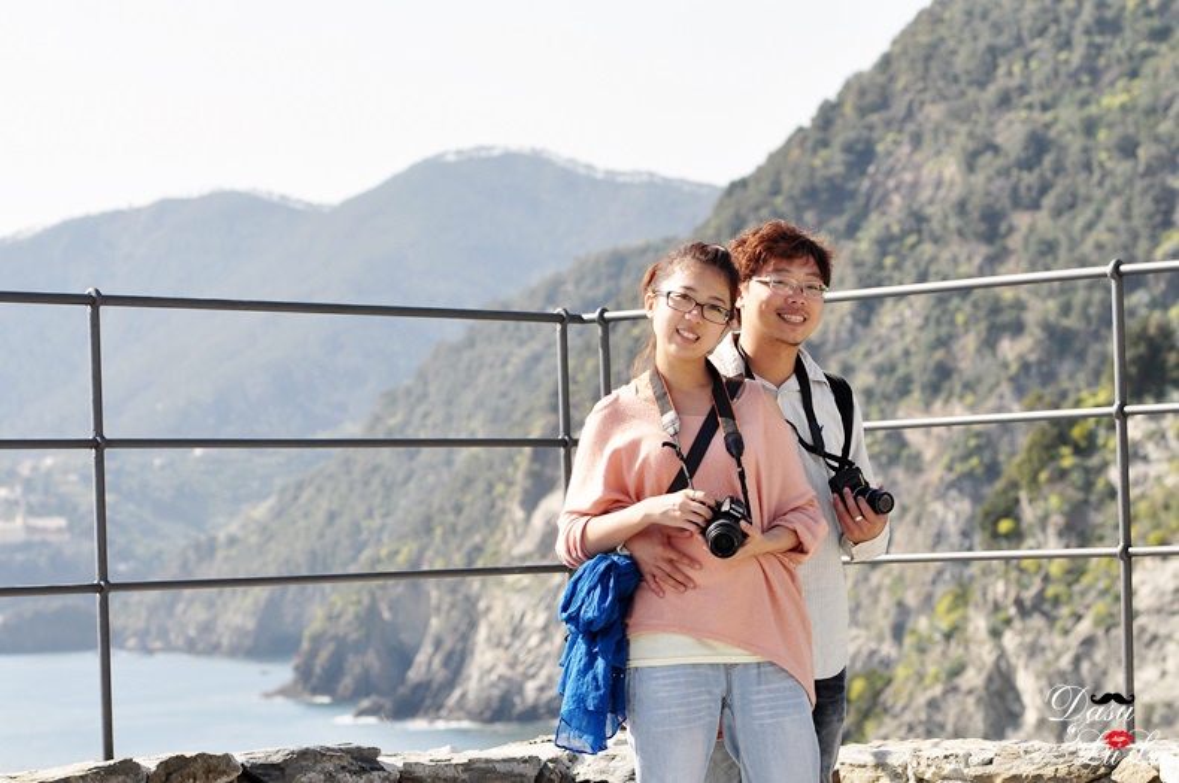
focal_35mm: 128
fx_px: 4171
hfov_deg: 16.1
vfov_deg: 10.7
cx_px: 590
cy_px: 392
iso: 400
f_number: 5
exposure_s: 1/1600
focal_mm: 85
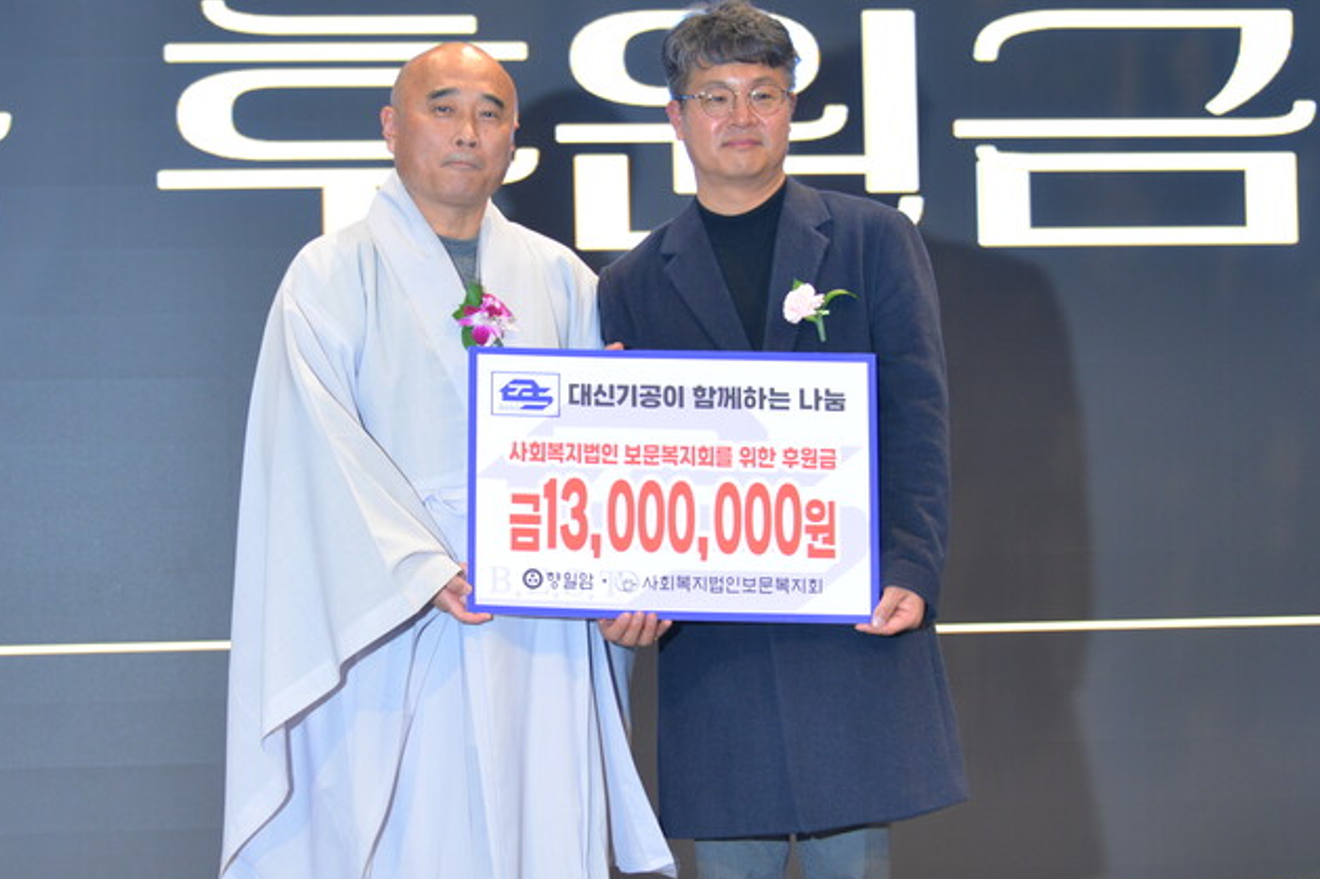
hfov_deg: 24.2
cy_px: 554
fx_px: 3079
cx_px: 527
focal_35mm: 84
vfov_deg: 16.2
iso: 800
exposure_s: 1/50
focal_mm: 55
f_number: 4.5
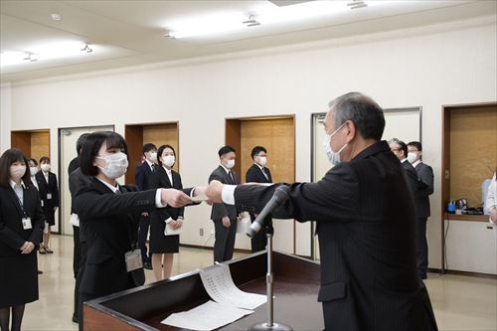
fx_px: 497
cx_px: 248
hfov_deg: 53.1
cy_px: 166
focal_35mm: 36
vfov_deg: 36.8
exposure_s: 1/250
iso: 2500
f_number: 5
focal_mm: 24
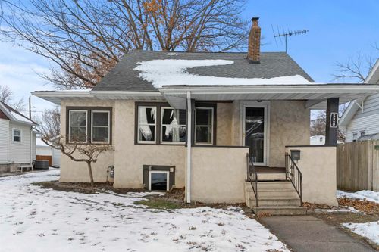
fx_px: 253
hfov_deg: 73.8
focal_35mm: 24
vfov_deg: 53.1
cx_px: 190
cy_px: 126
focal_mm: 24
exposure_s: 1/250
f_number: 9
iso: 800
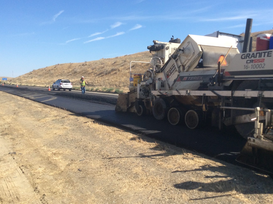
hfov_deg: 47.9
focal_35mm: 39
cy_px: 98
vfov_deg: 36.7
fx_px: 307
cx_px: 148
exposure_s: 1/1192
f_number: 2.4
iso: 32
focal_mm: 3.3
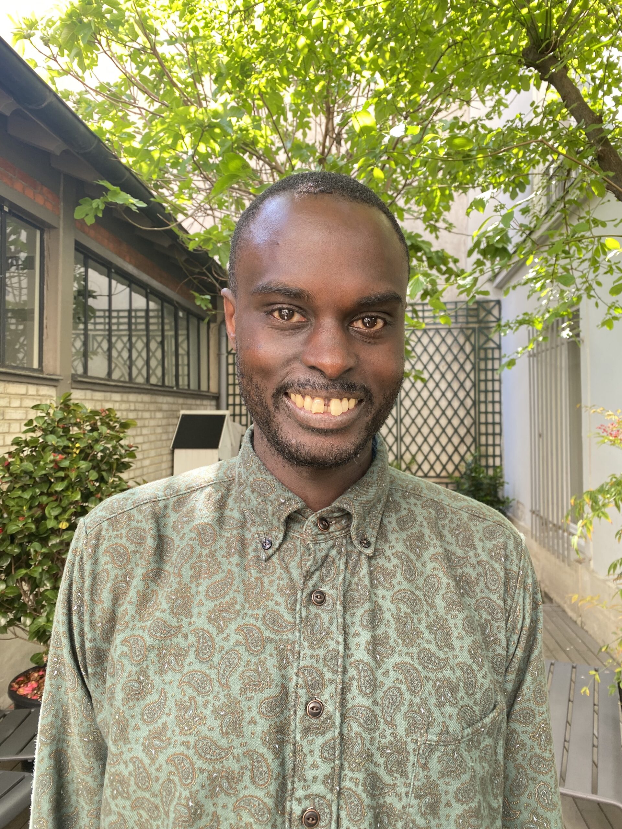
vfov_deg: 67.3
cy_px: 414
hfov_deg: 53.1
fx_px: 623
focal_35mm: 26
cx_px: 311
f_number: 1.8
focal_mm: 4.25
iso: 64
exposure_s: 1/121
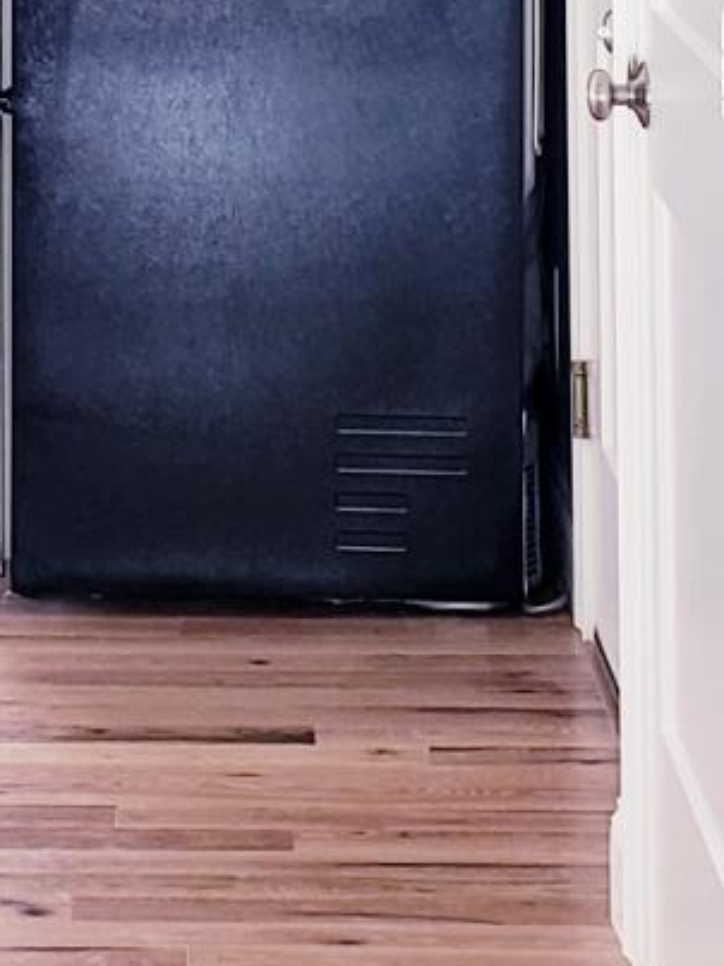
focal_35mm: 129
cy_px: -340
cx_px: 105
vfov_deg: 14.5
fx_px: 3599
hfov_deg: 11.4
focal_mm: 4.3
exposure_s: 1/60
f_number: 2.4
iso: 100
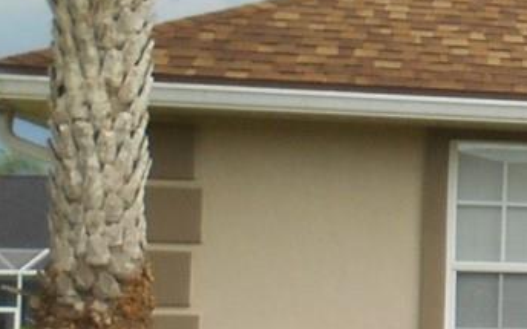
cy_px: 271
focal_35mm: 128
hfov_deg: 13.0
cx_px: 1196
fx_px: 1838
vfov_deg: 10.2
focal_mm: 4.7
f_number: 3.4
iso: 80
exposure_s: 1/400
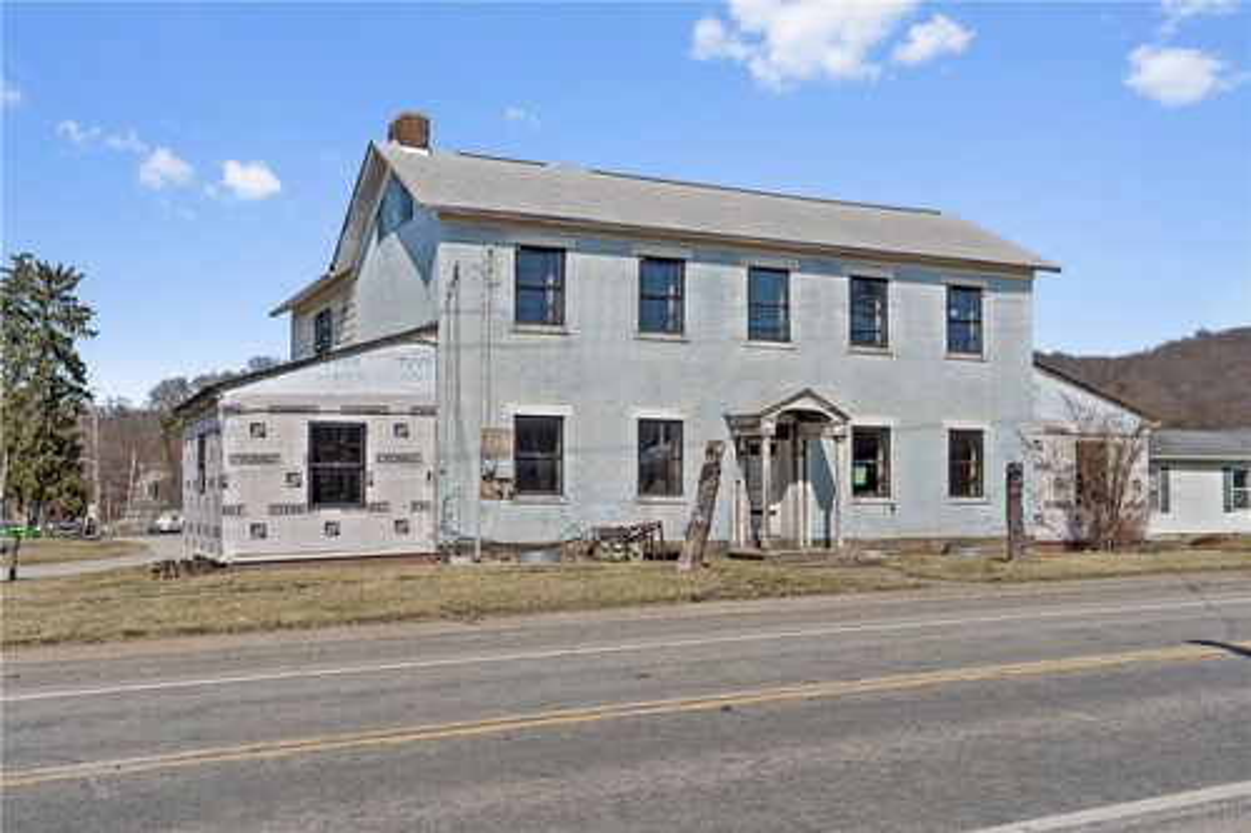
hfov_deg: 55.8
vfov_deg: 38.9
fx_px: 1181
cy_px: 416
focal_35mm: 34
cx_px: 626
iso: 100
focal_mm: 34
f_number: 5.6
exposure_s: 1/400
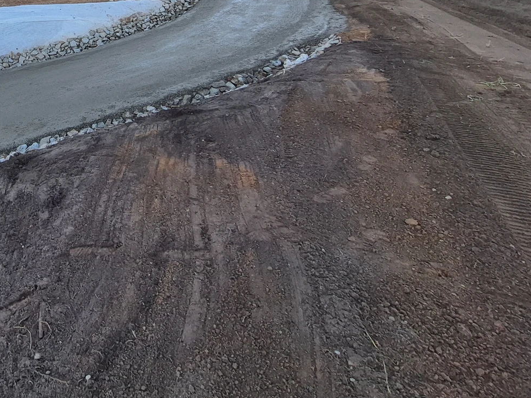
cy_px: 15
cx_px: 20
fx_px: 445
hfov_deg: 51.6
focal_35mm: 29
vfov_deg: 42.7
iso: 50
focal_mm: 1.74
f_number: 2.2
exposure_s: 1/401
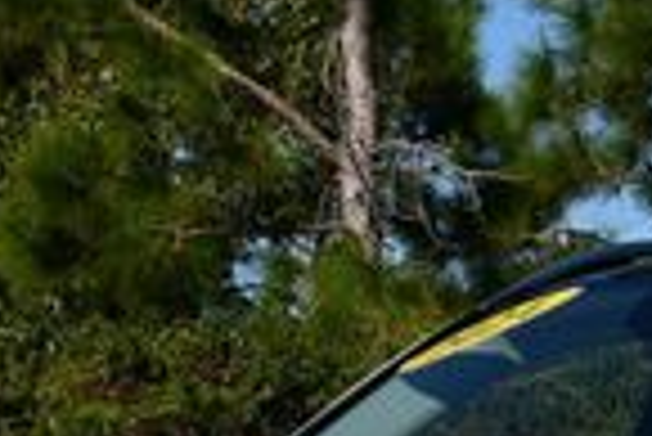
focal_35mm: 239
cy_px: 625
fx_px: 4333
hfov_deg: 8.5
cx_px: 751
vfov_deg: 5.7
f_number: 10
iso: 100
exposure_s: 1/400
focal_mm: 27
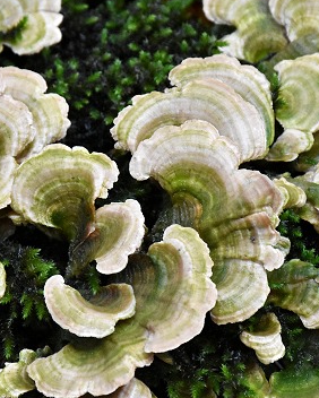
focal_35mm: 336
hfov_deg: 4.6
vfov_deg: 5.8
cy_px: 209
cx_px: 113
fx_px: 3962
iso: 2500
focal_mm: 140
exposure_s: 1/250
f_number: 10
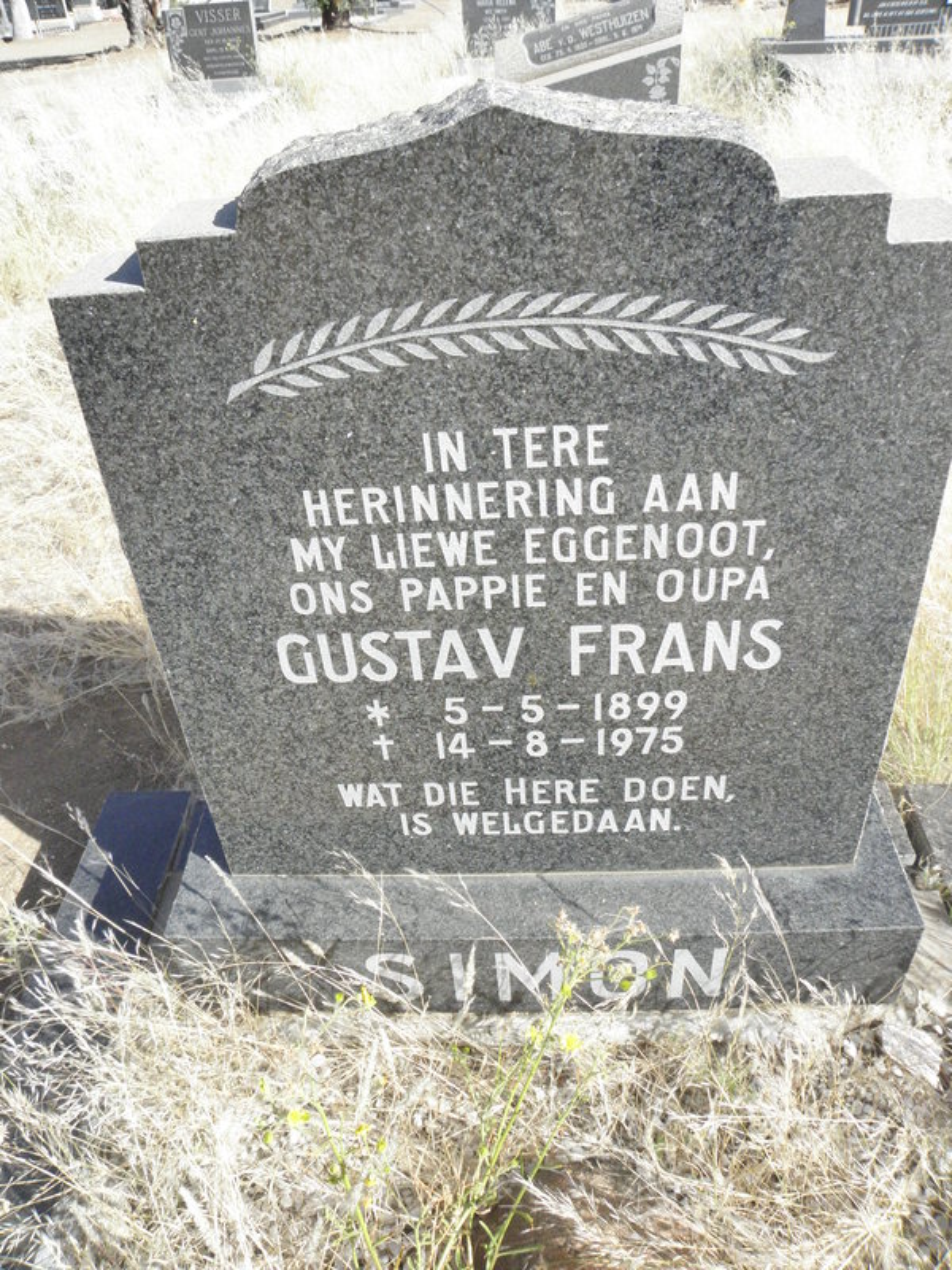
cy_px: 635
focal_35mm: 26
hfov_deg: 53.1
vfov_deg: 67.3
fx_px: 953
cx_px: 476
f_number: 6.3
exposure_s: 1/400
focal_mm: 4.6
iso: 200
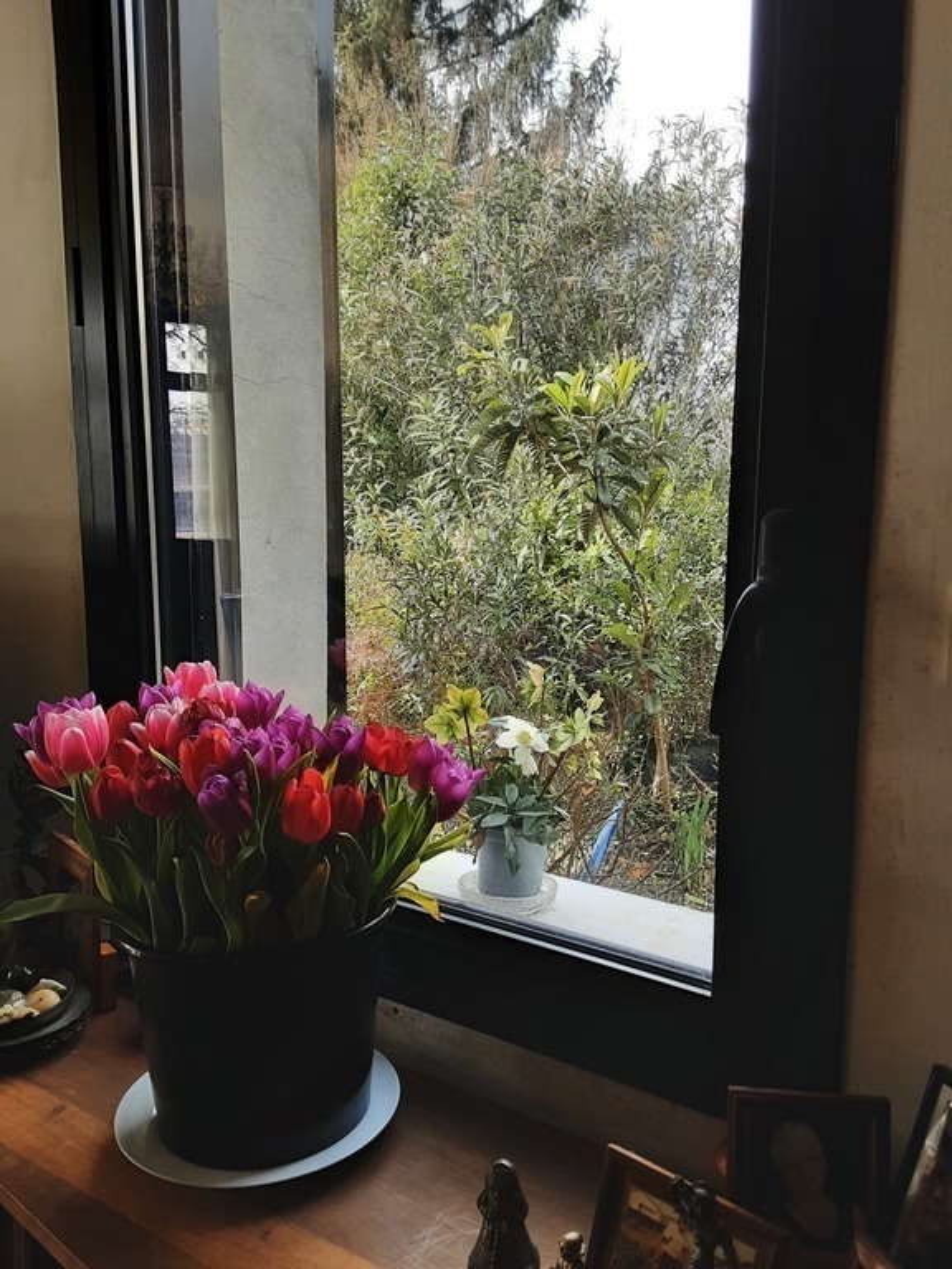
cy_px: 634
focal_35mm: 27
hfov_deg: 51.4
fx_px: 990
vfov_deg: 65.3
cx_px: 476
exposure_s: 1/152
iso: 40
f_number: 1.9
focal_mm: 2.91
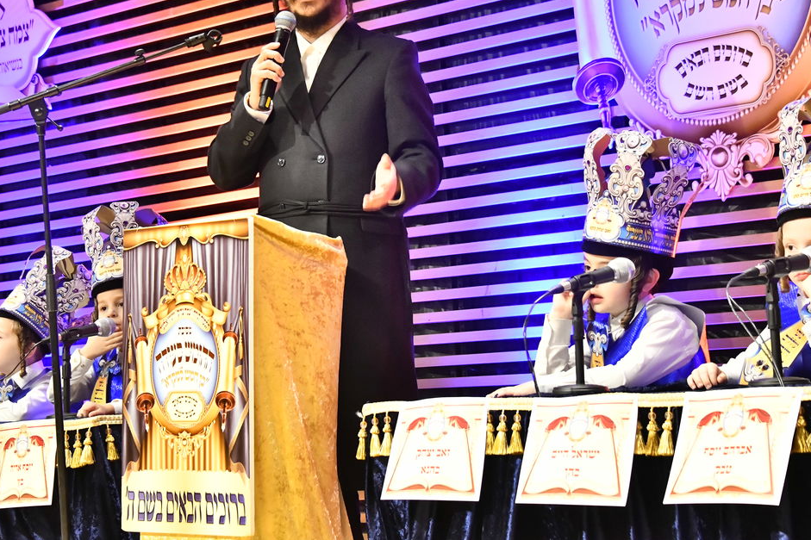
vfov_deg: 11.2
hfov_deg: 16.8
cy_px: 193
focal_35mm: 122
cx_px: 331
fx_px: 2748
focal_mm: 82
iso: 5000
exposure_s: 1/80
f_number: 5.6
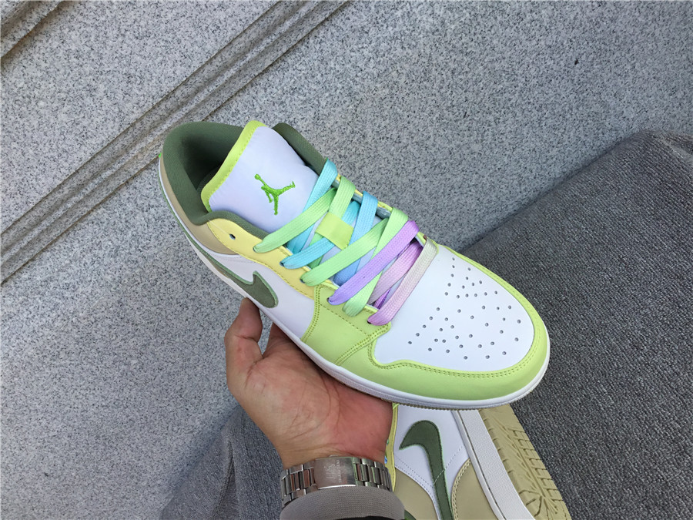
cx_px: 346
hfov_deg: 58.4
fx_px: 621
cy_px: 260
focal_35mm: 31
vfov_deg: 45.4
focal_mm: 3.3
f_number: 2.4
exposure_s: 1/570
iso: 25
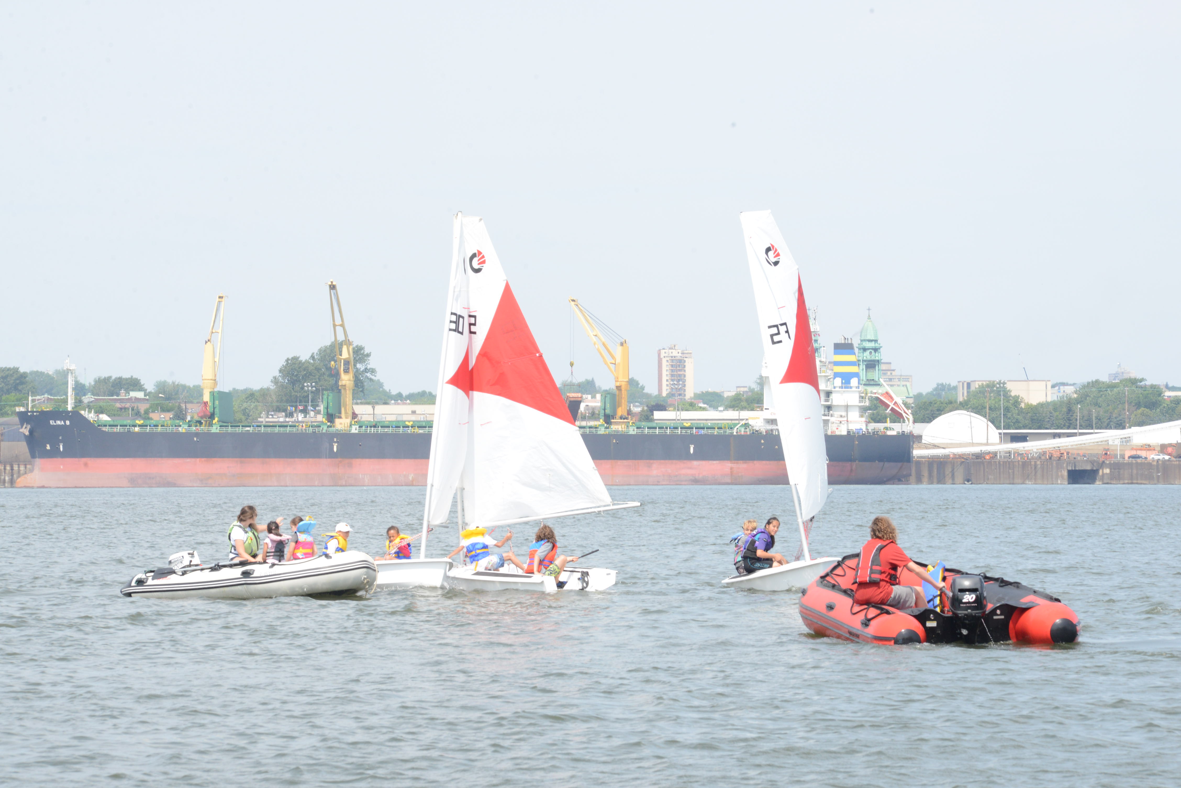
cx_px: 590
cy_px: 394
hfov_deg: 12.1
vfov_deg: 8.1
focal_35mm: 170
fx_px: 5577
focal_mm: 170
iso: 1000
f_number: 20
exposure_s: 1/320
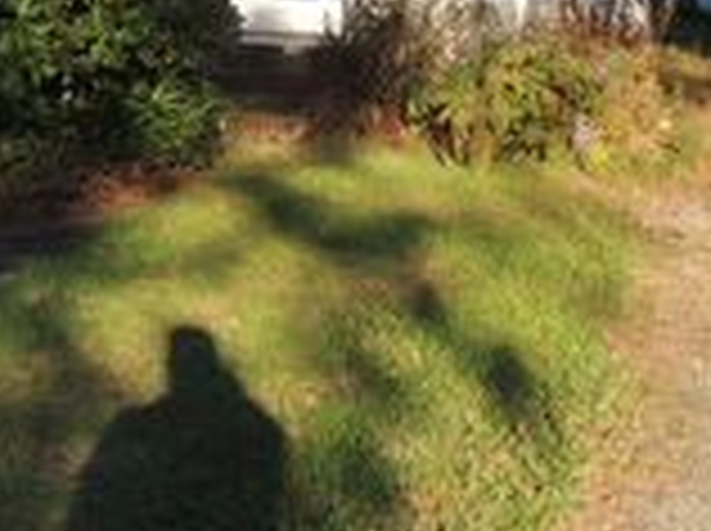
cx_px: 4
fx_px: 1948
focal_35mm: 95
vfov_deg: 14.5
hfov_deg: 20.1
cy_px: -245
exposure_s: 1/400
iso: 100
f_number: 3.1
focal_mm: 5.3
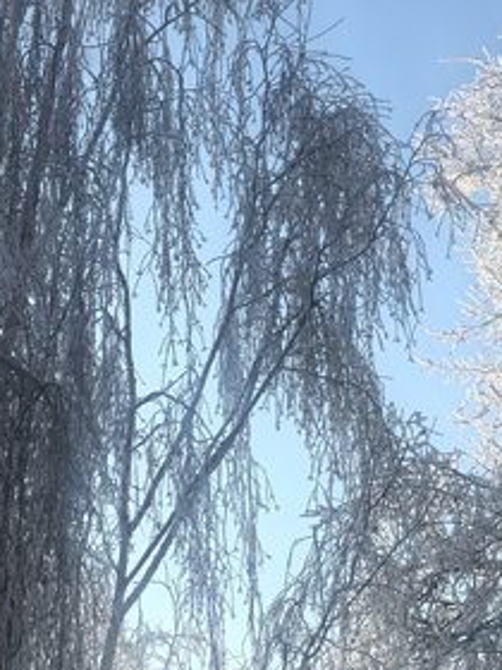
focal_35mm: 118
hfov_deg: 12.5
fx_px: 2282
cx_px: 405
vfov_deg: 16.3
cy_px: -17
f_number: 2
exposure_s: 1/2004
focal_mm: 6.98
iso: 50
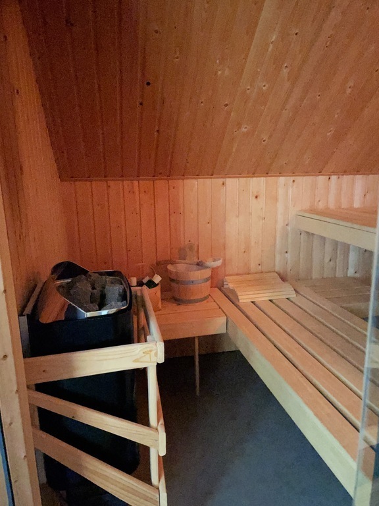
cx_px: 190
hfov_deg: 53.1
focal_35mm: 26
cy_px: 253
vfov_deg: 67.3
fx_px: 380
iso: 2000
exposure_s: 1/14
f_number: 1.6
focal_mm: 4.2
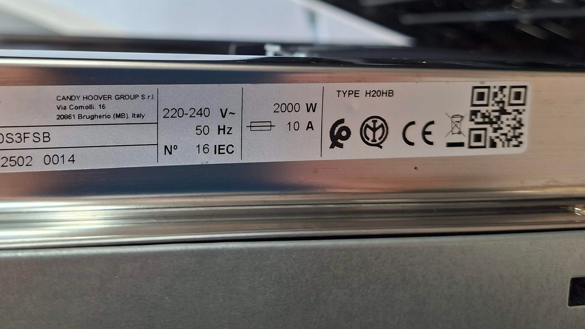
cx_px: 227
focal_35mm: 36
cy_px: 80
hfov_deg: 54.8
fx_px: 558
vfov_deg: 32.2
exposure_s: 1/50
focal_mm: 5.54
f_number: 1.8
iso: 250
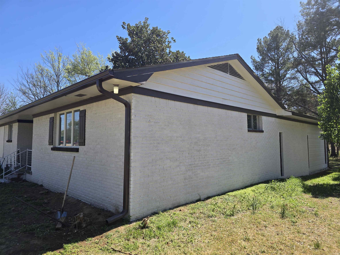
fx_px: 226
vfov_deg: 58.9
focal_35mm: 23
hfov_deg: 73.9
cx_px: 170
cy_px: 128
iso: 12
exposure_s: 1/493
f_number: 1.7
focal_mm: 6.3
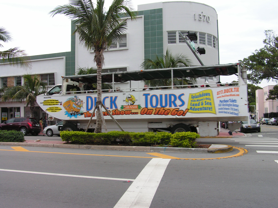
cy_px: 104
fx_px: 305
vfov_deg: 37.7
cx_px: 139
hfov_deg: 49.0
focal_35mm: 38
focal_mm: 6.3
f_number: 5.6
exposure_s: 1/125
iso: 50
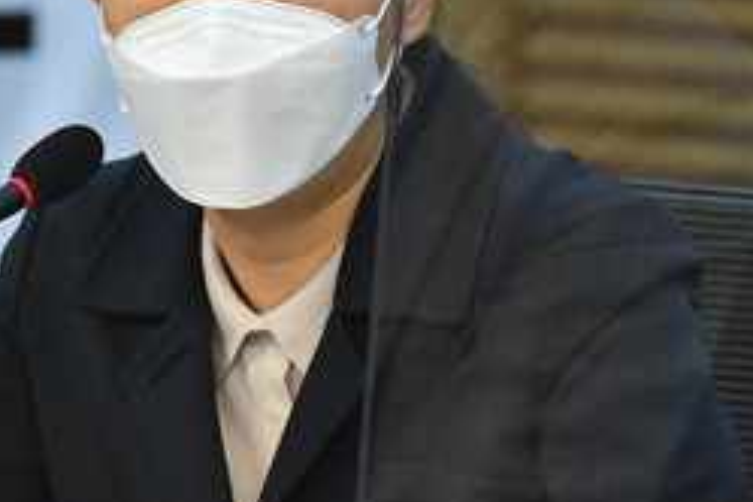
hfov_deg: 3.5
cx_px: 281
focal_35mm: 591
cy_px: 272
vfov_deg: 2.3
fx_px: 12361
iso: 6400
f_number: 7.1
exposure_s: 1/250
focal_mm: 230
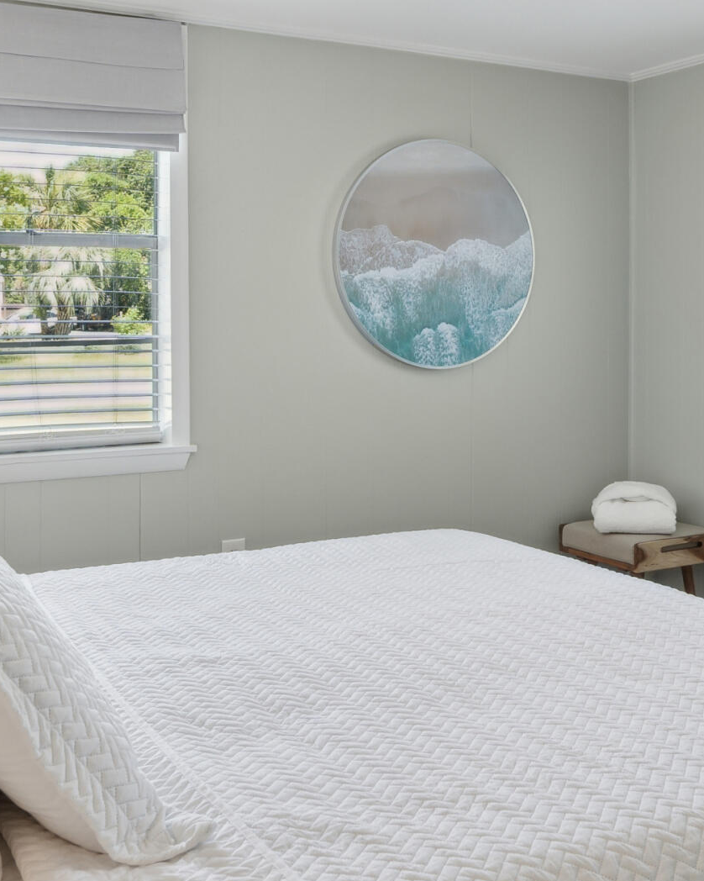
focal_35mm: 43
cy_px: 329
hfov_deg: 34.7
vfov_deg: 42.6
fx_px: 1120
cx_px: 431
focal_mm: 16
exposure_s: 1/30
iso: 400
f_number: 7.1
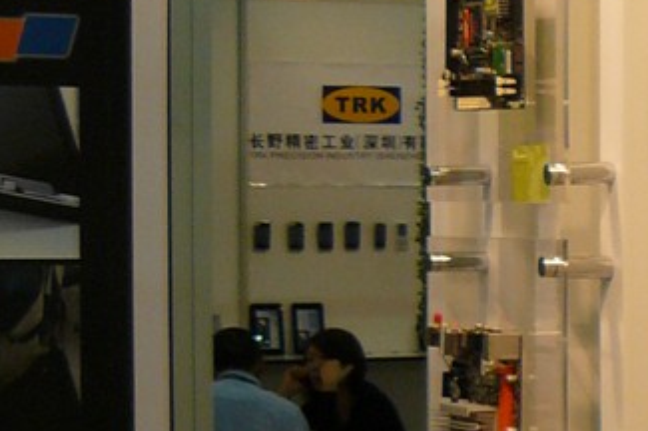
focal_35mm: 173
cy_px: 358
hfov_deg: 10.7
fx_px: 3111
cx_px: 1380
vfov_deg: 7.9
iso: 100
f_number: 3.6
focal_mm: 6
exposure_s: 1/50
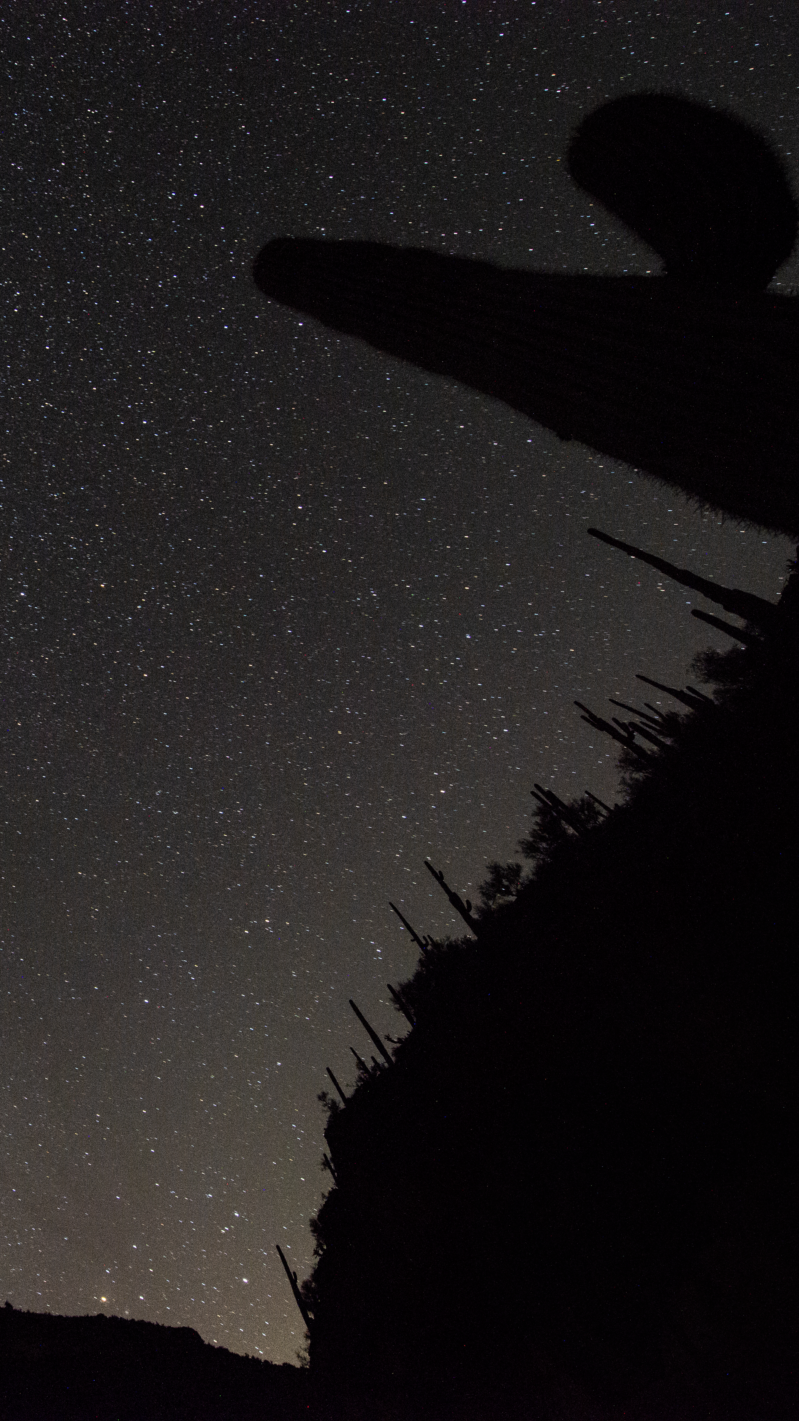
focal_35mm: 22
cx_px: -56
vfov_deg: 81.2
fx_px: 829
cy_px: 710
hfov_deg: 42.0
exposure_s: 35
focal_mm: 14
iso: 4000
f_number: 5
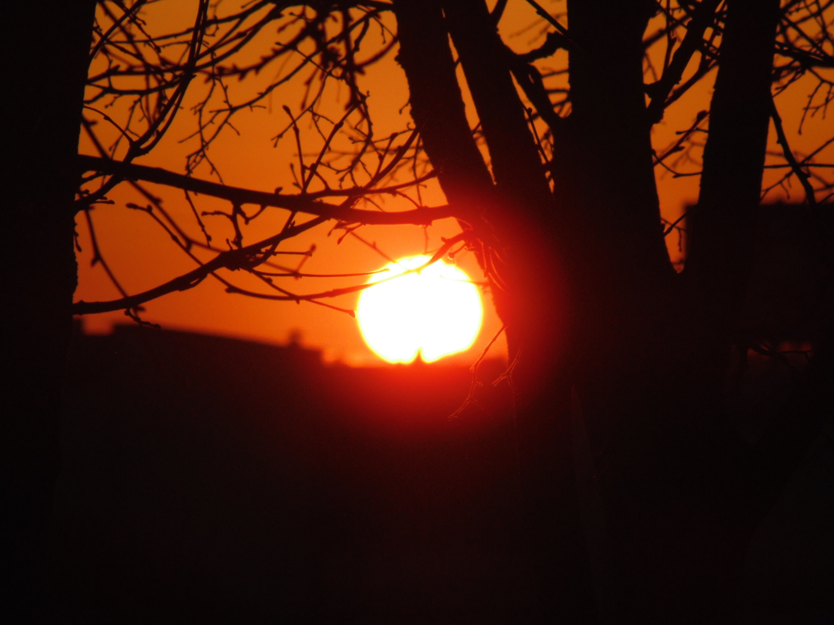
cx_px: 417
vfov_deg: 2.8
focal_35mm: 525
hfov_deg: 3.8
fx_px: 12649
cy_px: 312
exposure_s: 1/400
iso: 200
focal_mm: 94.5
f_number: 16.7
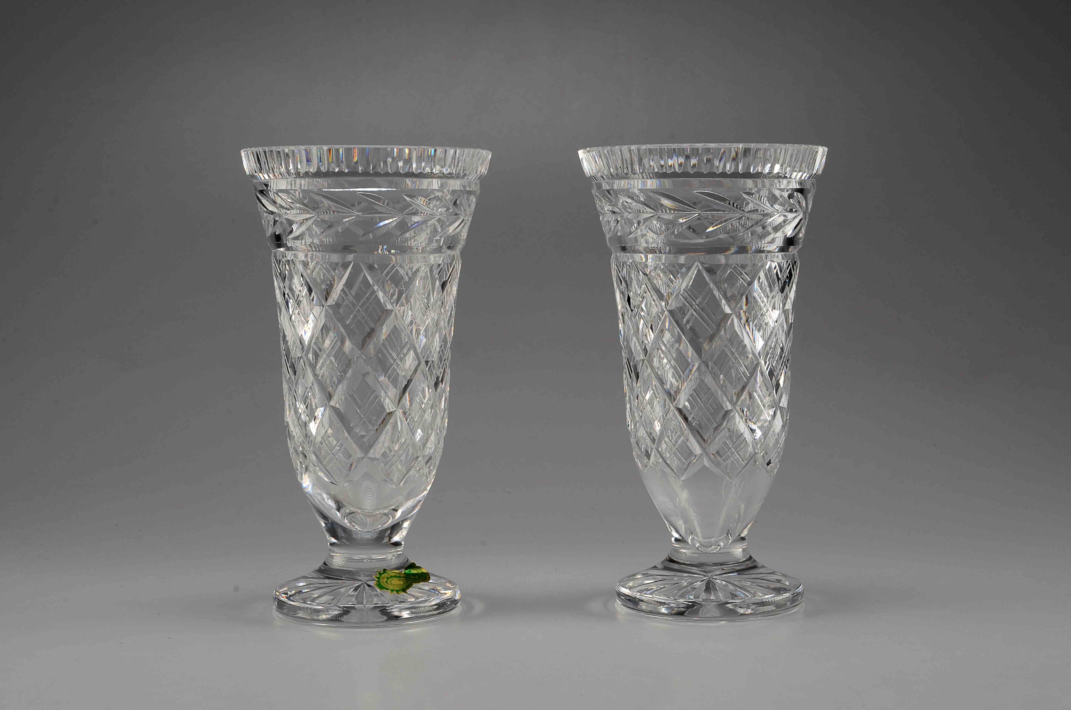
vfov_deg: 20.1
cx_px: 536
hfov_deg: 29.9
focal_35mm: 68
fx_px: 2004
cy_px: 355
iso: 100
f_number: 20
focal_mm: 45
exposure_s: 1/80
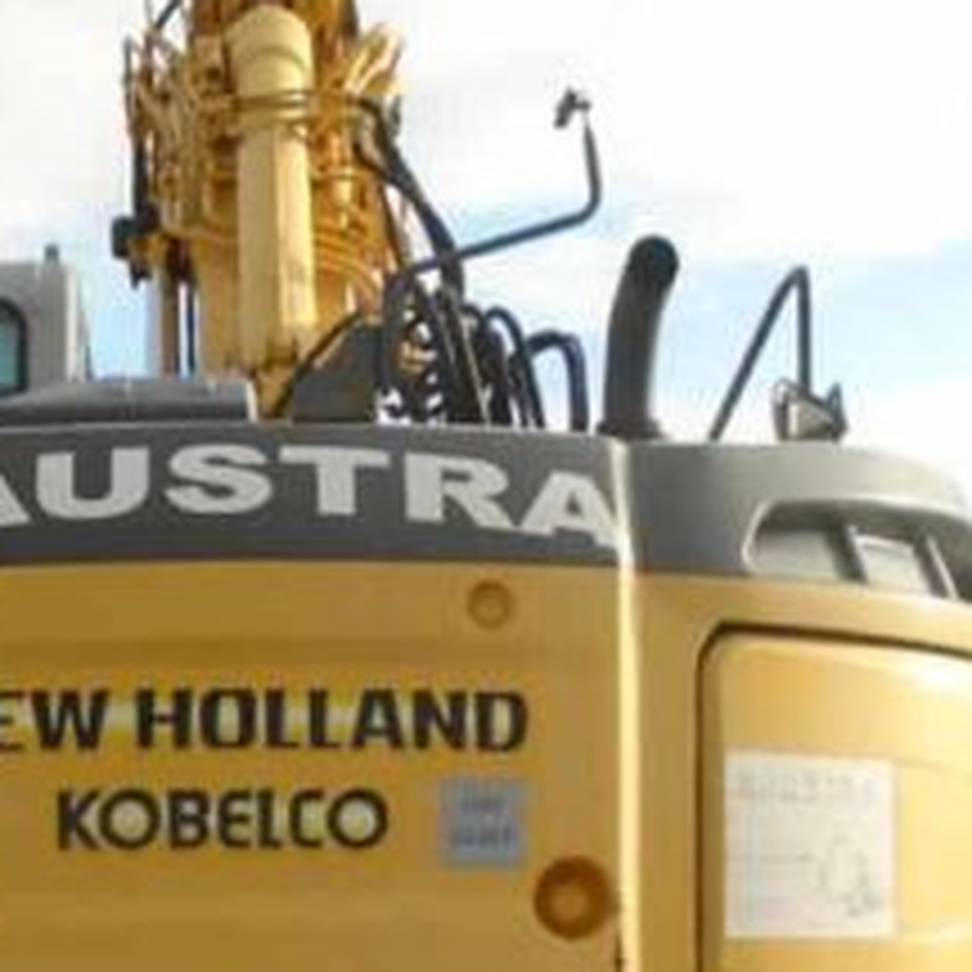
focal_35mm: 85
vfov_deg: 19.7
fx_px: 2700
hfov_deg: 20.1
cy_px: 1012
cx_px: 148
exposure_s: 1/640
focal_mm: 4.6
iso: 100
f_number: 3.2
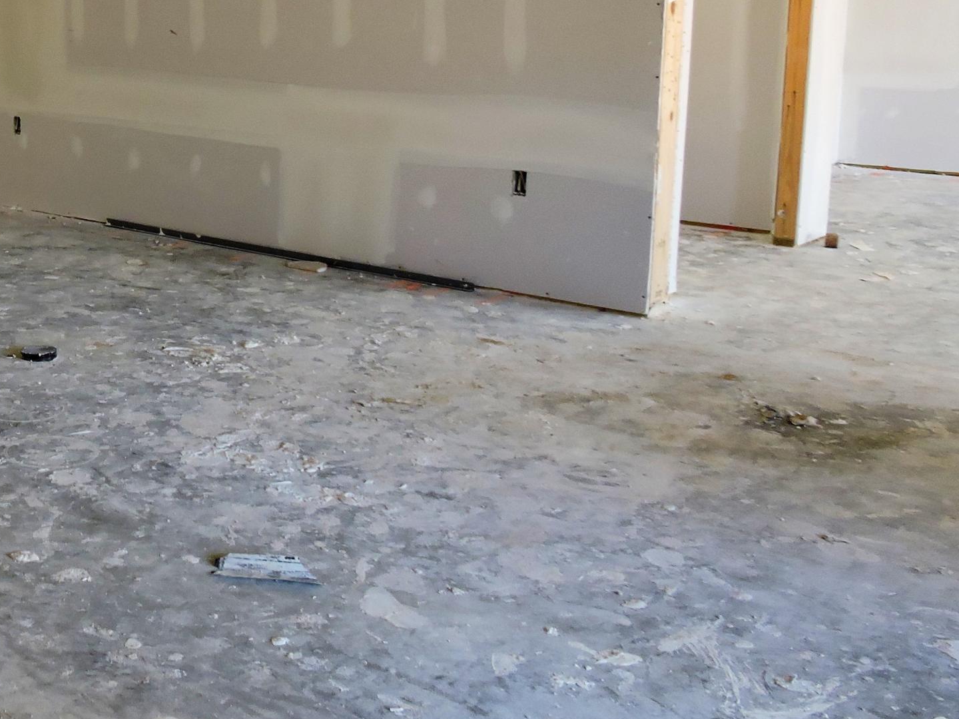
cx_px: -13
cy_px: 183
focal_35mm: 50
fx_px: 1385
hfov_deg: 34.5
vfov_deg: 28.7
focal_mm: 4.3
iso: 160
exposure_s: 1/30
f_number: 3.3
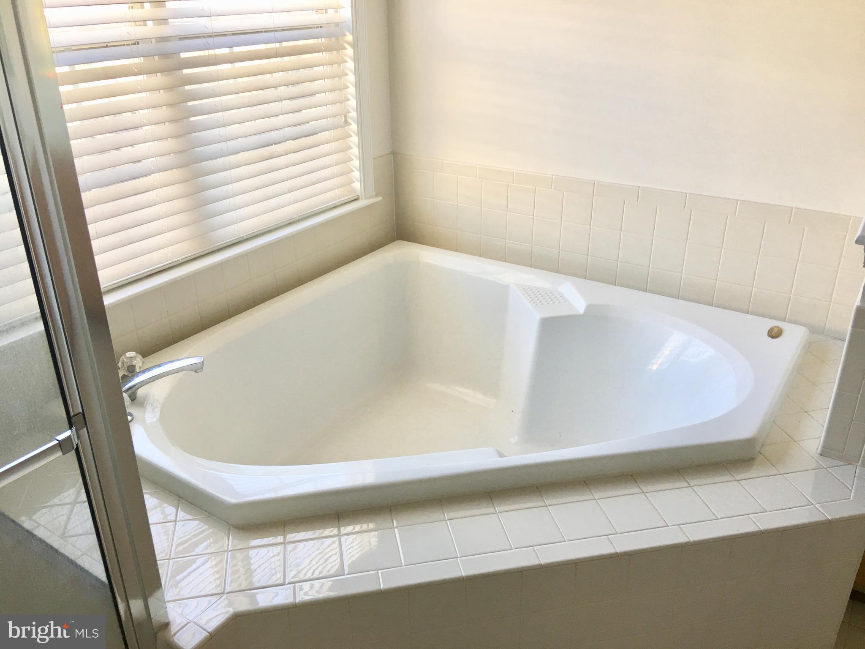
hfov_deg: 61.7
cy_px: 324
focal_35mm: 29
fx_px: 725
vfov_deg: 48.2
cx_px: 432
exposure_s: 1/40
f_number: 2.2
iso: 25
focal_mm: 4.15
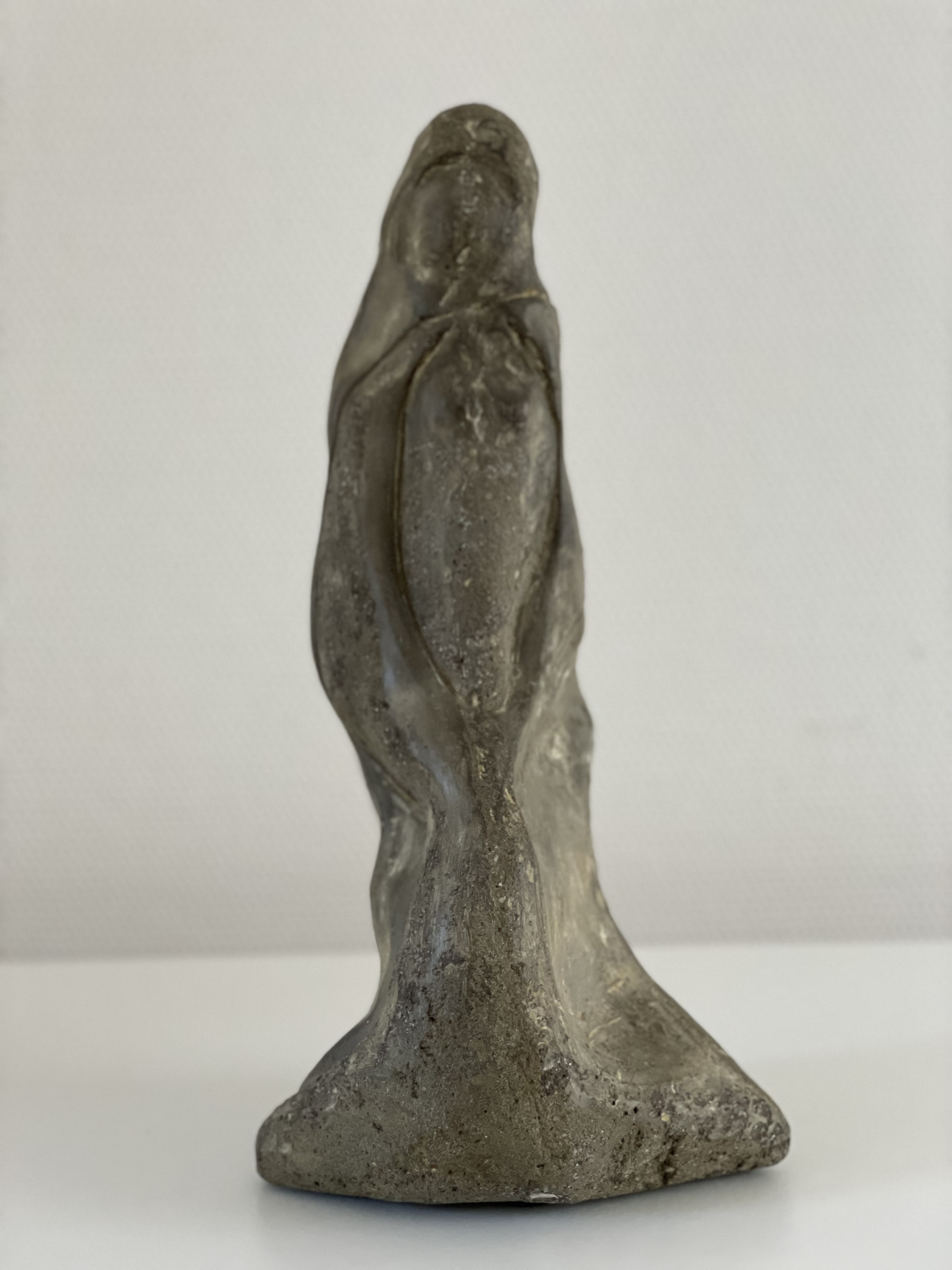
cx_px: 476
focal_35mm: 52
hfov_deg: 28.0
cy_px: 635
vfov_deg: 36.8
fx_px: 1907
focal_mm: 6
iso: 250
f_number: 2
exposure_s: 1/122
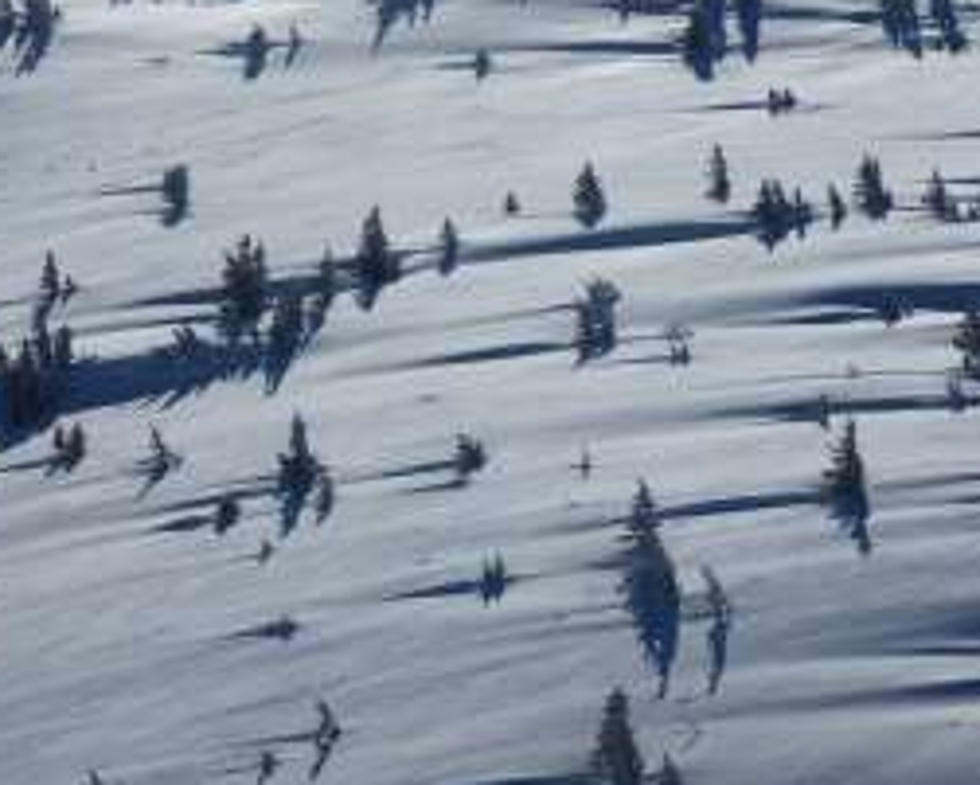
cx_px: 648
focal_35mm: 161
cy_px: 449
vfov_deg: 9.6
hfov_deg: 12.0
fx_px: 4671
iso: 80
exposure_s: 1/1000
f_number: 8
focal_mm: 20.6
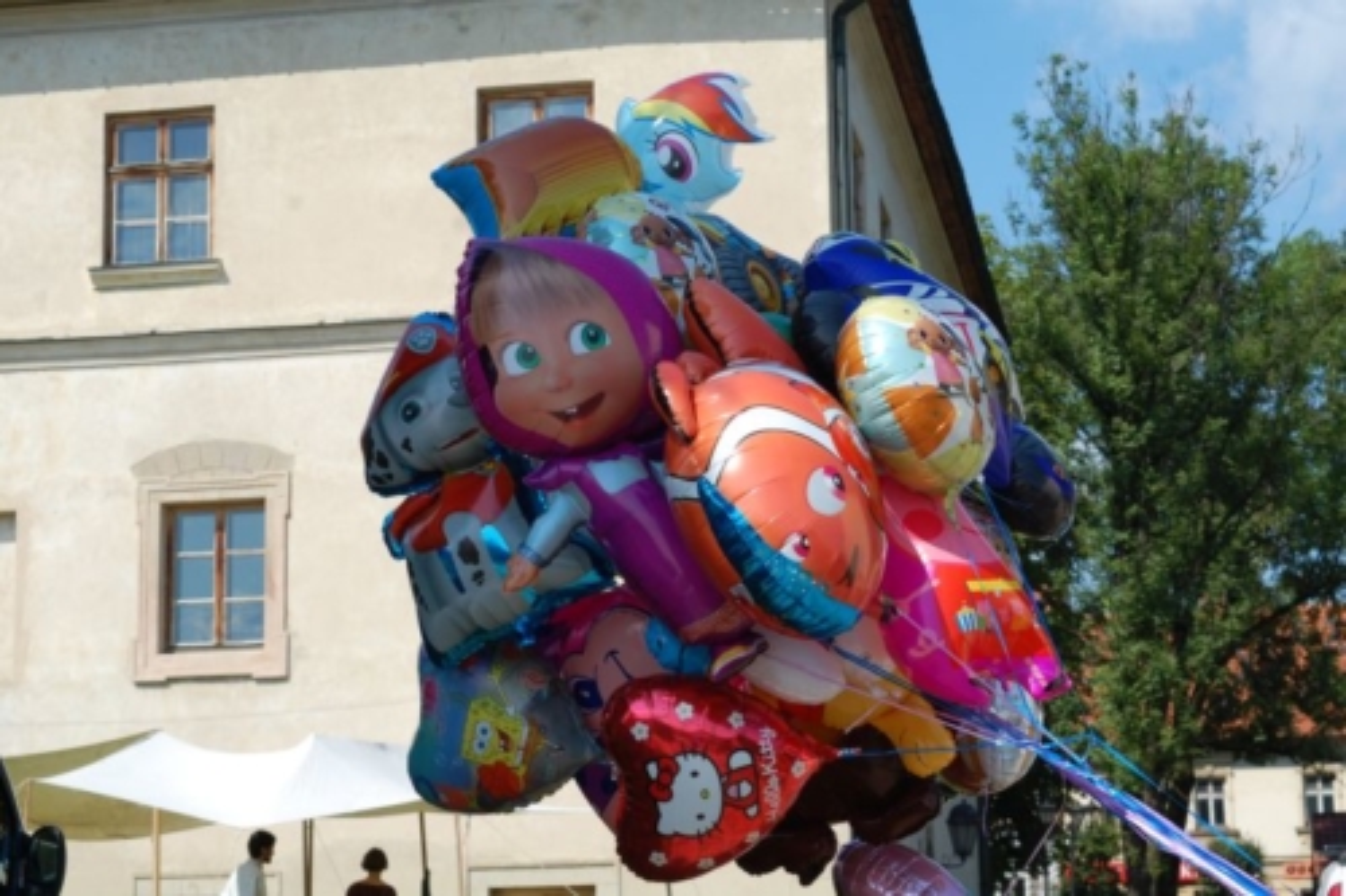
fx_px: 3083
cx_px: 673
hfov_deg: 24.6
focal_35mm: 82
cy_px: 448
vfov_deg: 16.5
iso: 200
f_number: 9
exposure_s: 1/320
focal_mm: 55
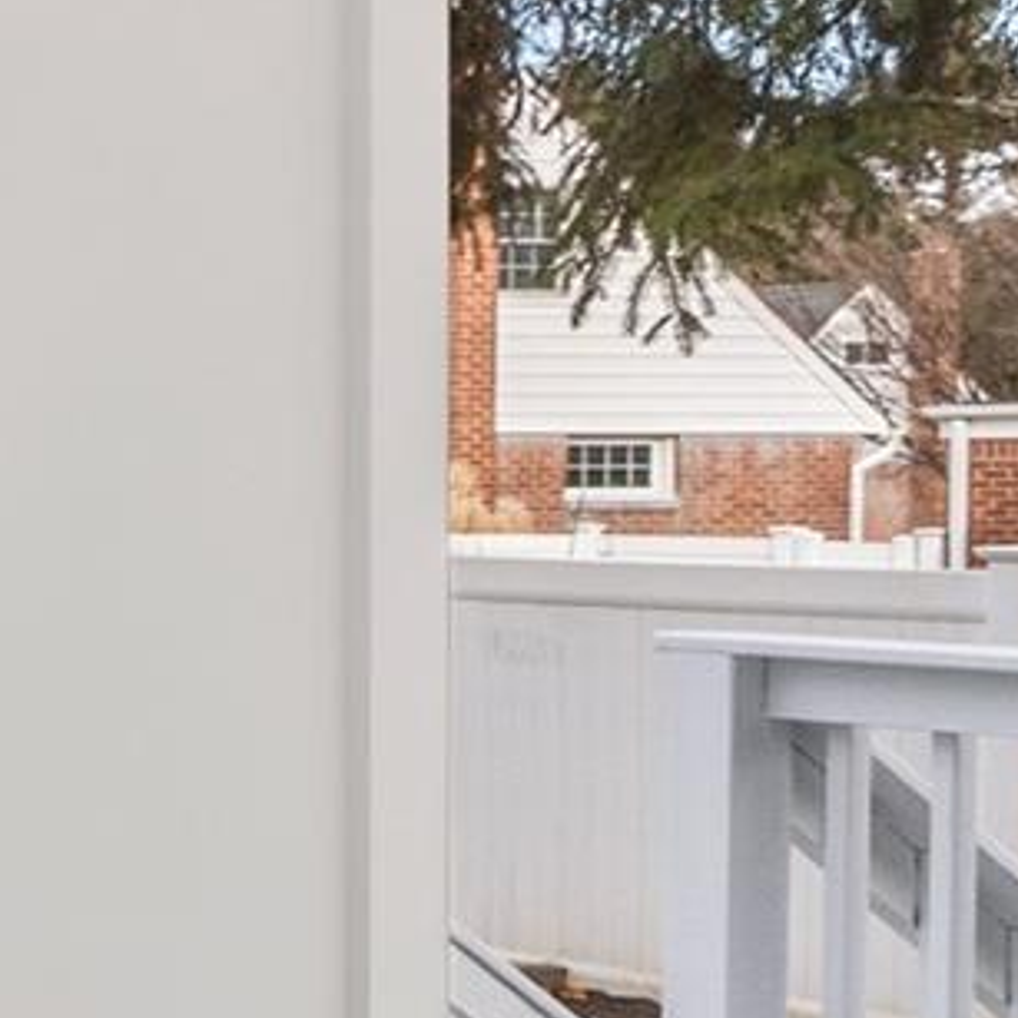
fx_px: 2828
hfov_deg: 10.3
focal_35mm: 85
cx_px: -2344
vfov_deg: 20.4
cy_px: 494
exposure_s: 1/60
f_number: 8
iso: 500
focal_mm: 15
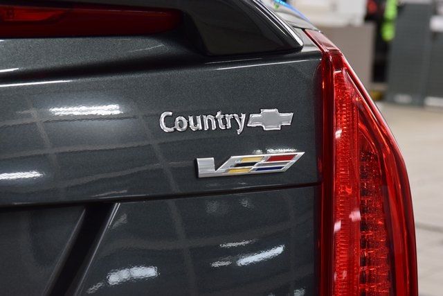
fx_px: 1292
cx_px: 222
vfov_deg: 13.0
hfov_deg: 19.5
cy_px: 148
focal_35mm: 105
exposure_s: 1/30
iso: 1000
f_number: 7.1
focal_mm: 70
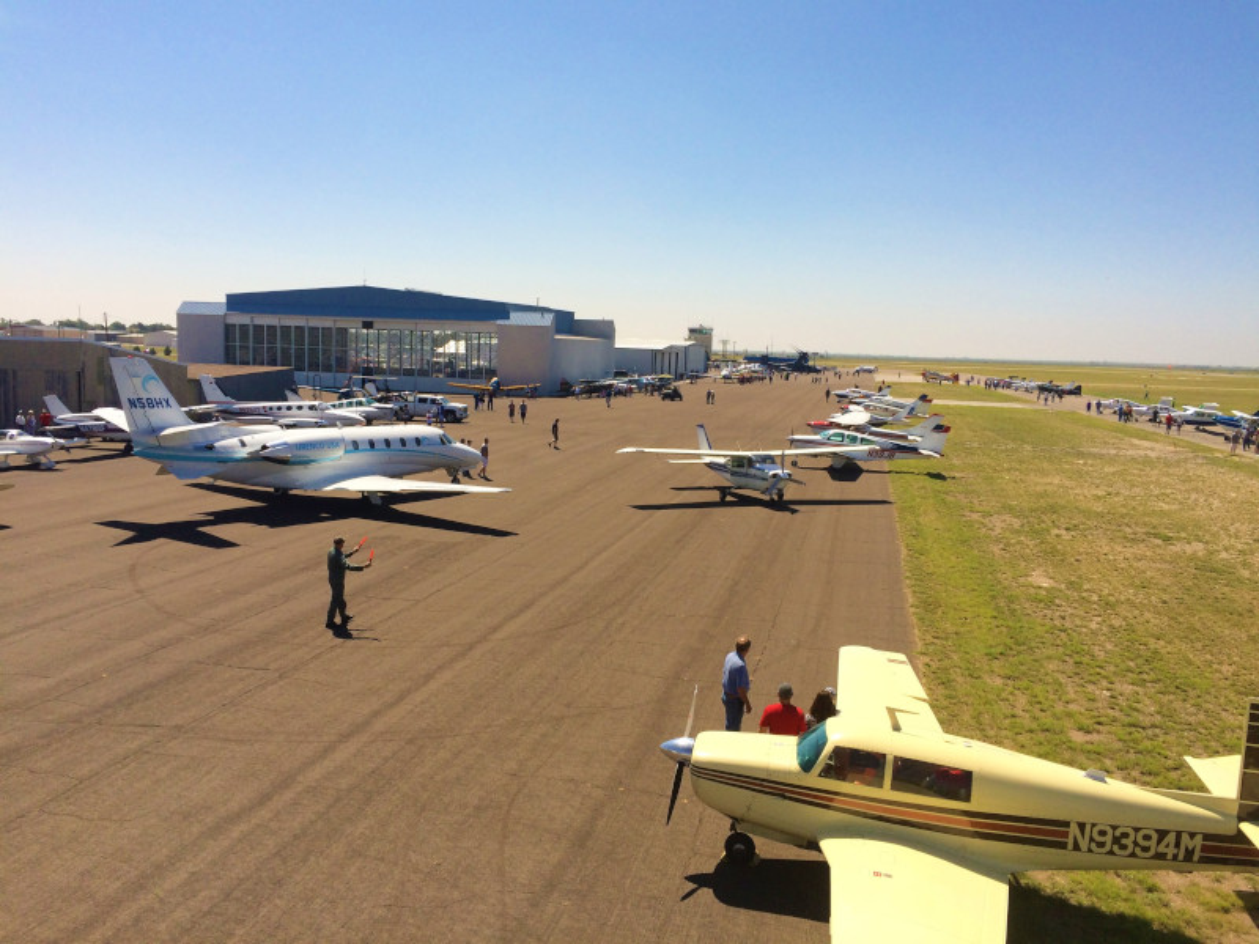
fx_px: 1055
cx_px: 630
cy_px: 472
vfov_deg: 48.2
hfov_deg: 61.7
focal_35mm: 29
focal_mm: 4.15
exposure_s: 1/2933
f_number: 2.2
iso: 40
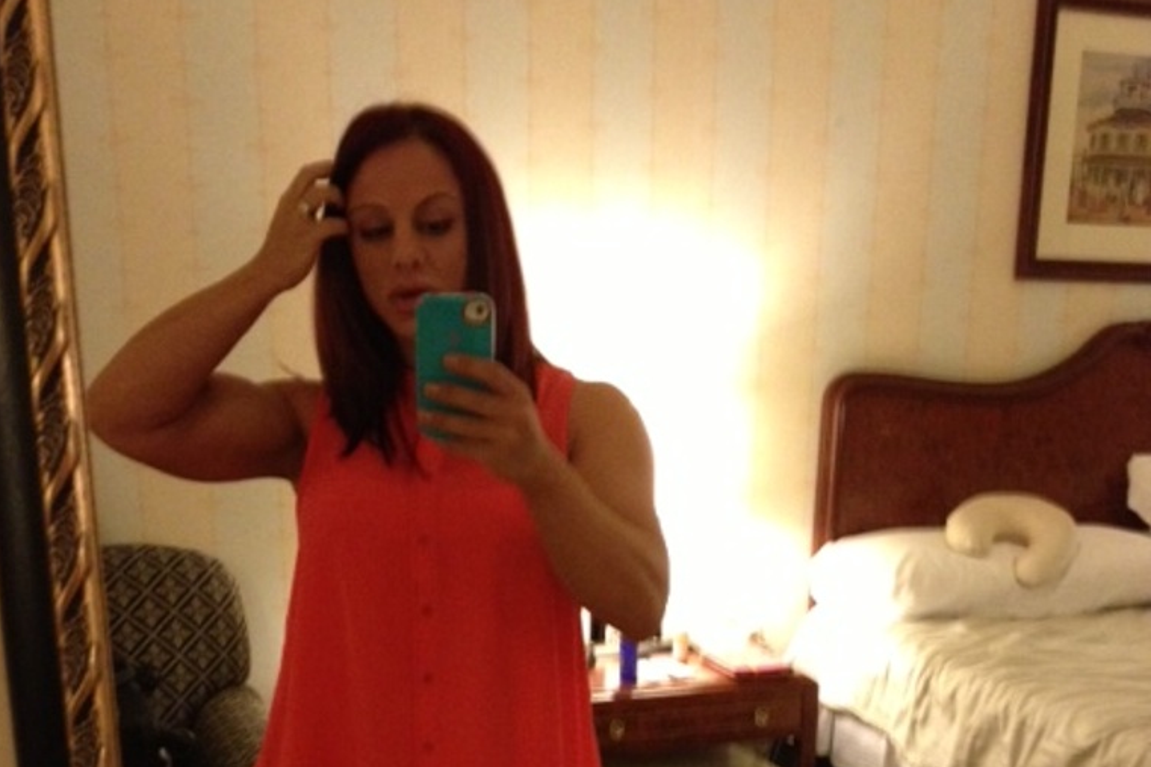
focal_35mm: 49
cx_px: 572
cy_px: 750
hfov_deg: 40.4
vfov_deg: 26.2
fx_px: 1566
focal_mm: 4.28
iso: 400
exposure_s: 1/20
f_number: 2.4
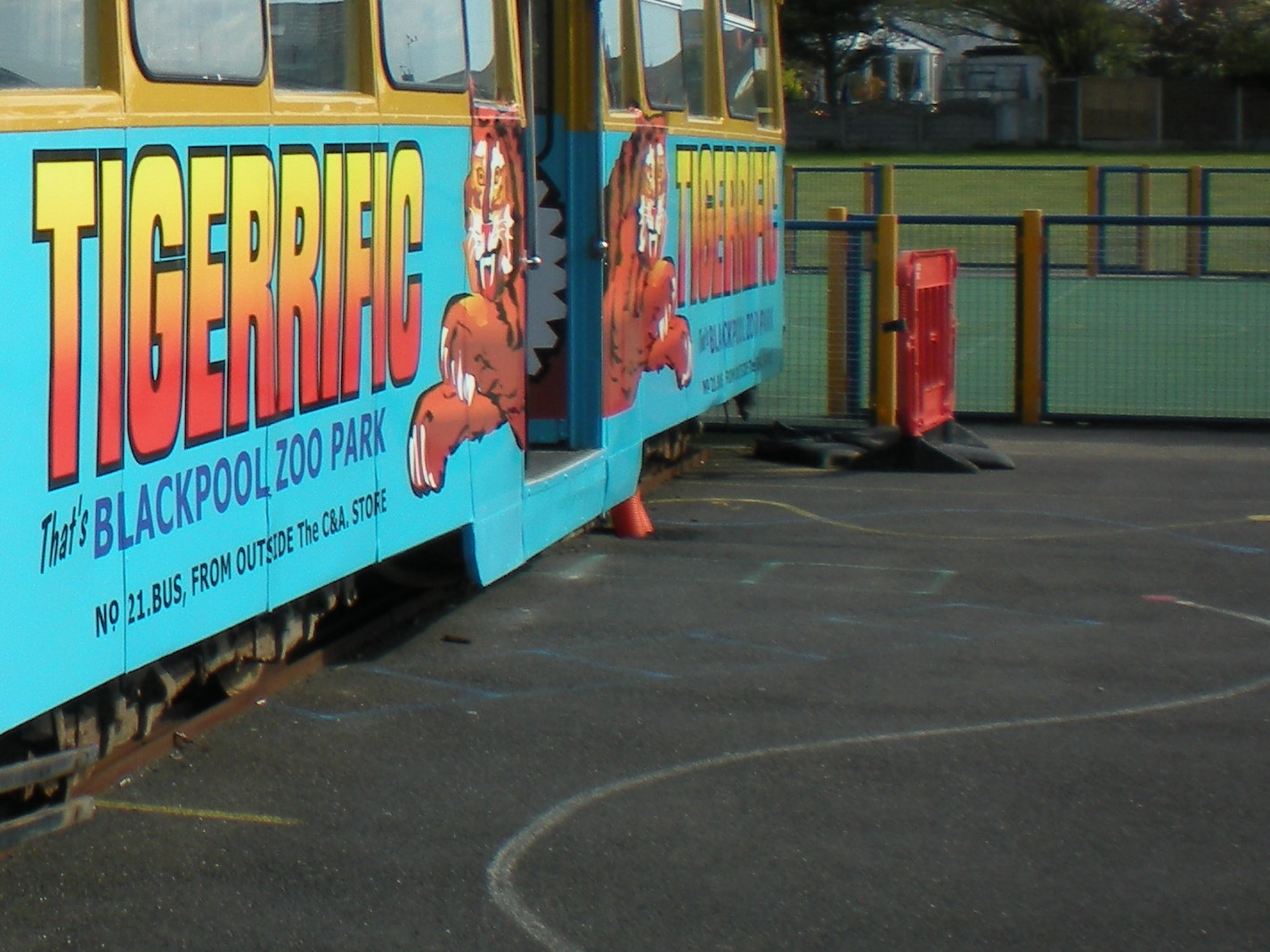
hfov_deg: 21.3
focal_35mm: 87
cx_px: -134
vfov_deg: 16.7
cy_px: 85
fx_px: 3191
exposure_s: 1/440
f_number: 4.6
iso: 64
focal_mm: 6.3
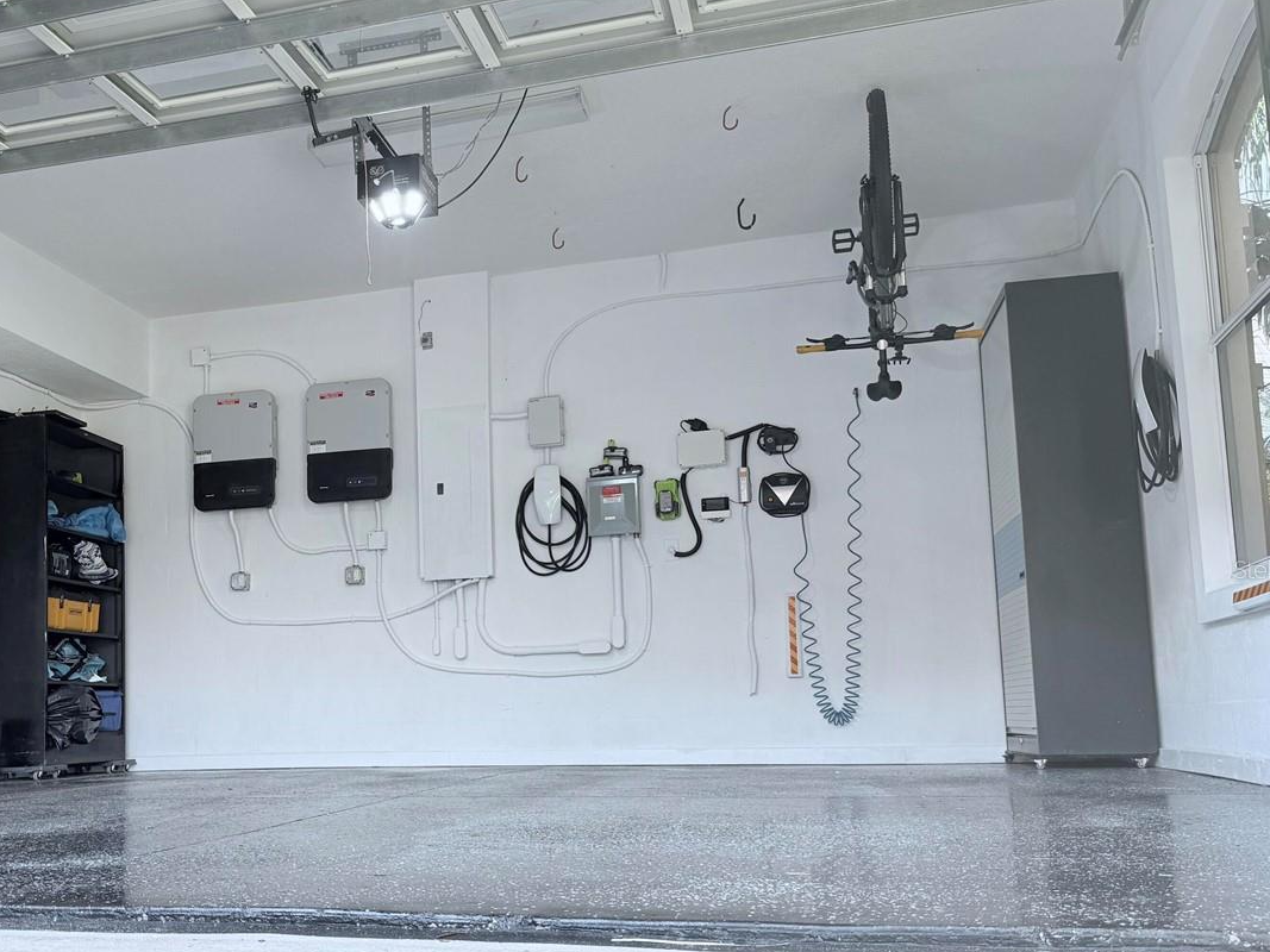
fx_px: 1321
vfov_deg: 39.5
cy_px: 569
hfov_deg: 50.2
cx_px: 394
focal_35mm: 36
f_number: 1.78
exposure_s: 1/275
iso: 80
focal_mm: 6.76
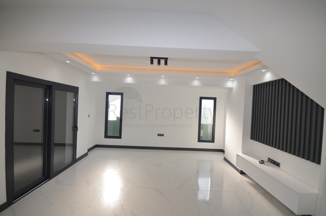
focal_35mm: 15
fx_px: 136
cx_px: 163
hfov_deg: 100.5
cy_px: 108
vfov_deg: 77.1
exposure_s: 1/200
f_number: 7.1
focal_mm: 10
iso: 400
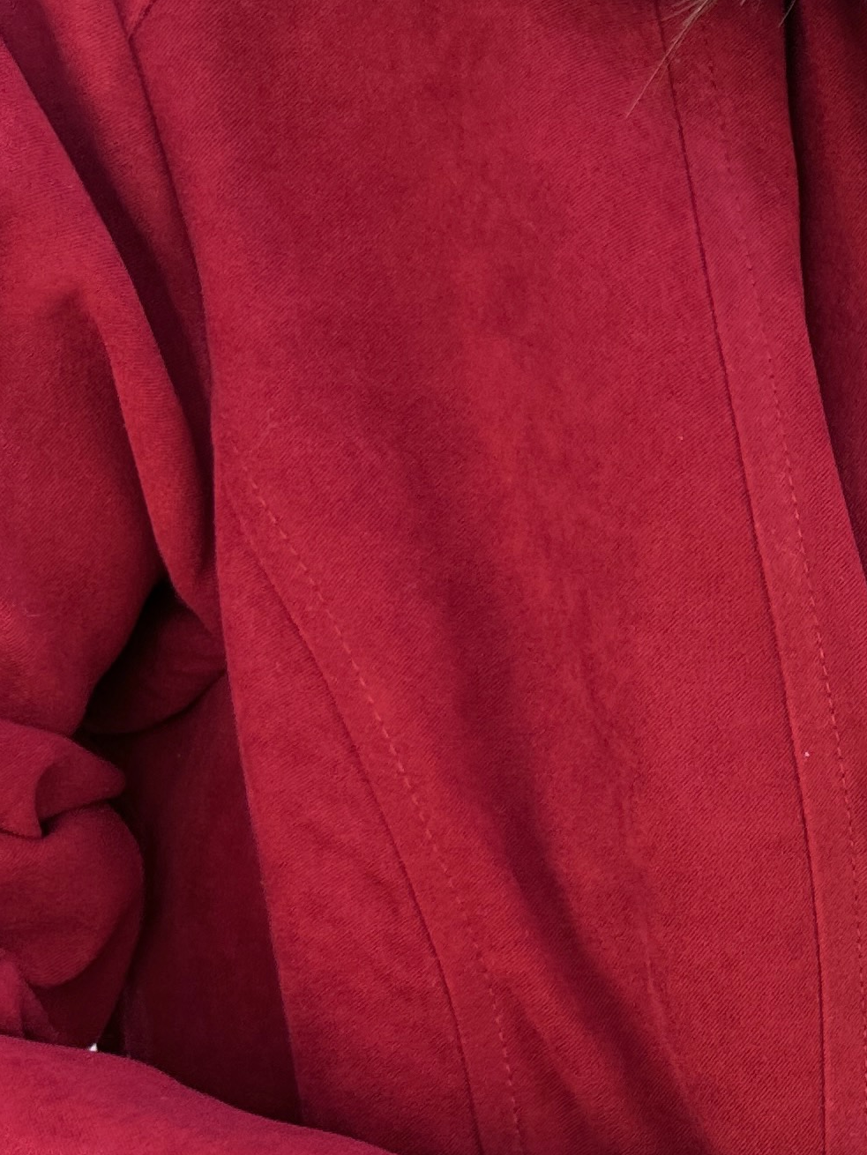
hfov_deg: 20.8
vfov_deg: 29.4
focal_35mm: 64
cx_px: 1140
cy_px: 961
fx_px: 2137
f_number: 1.78
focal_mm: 6.86
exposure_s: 1/339
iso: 80
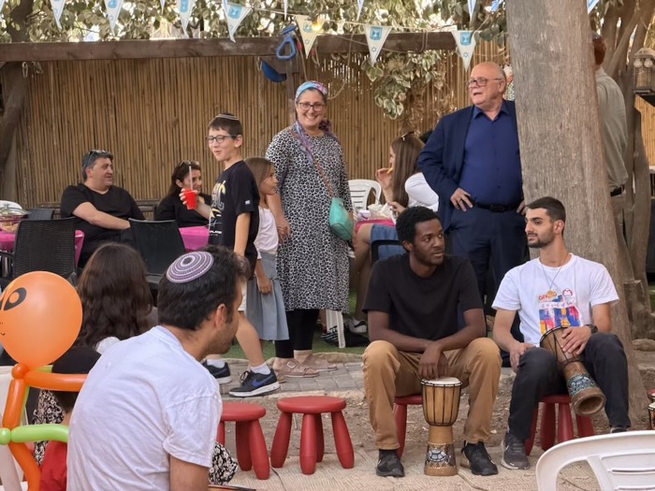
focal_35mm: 100
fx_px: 1892
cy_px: 246
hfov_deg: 19.6
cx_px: 328
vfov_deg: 14.8
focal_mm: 16.89
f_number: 2.8
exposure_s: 1/95
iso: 500
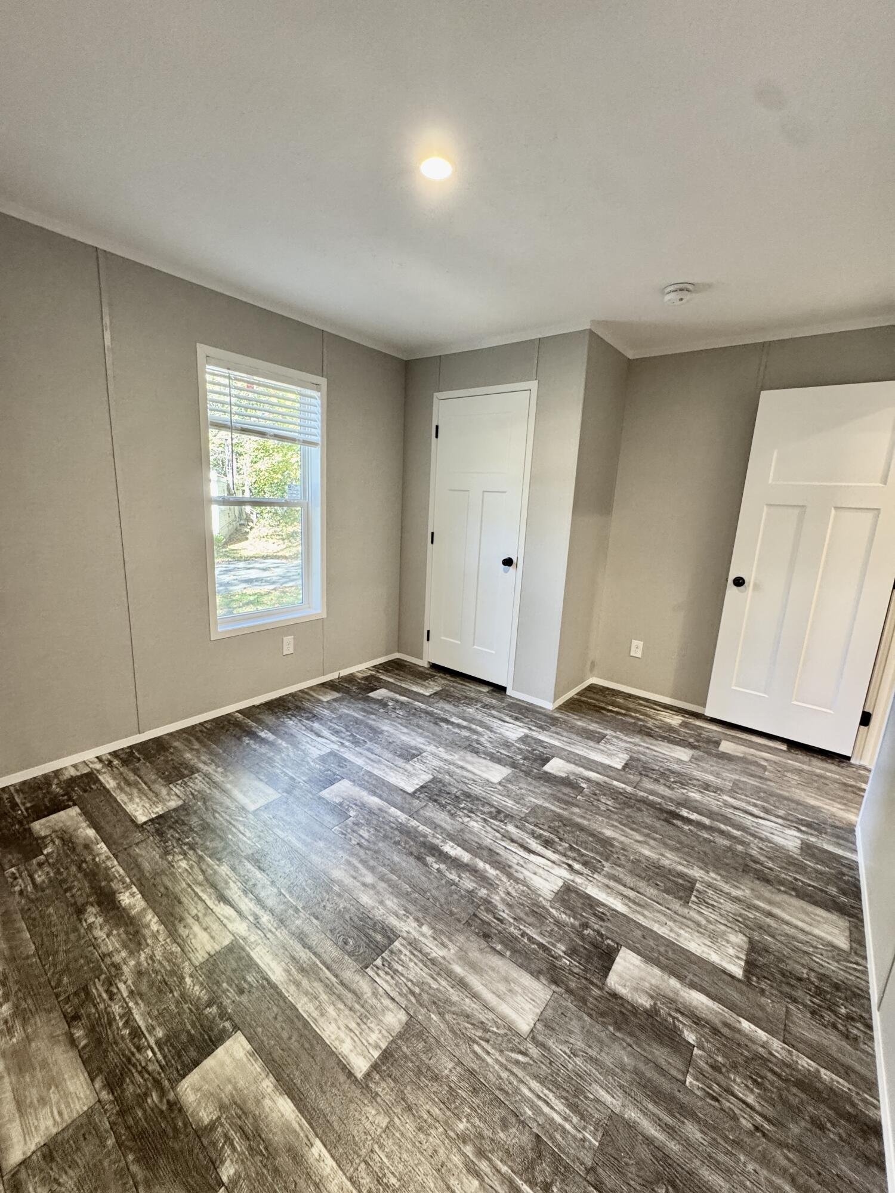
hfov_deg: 85.7
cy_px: 596
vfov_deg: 102.1
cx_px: 448
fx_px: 483
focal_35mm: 14
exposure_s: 1/60
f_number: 2.2
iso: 320
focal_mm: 2.22
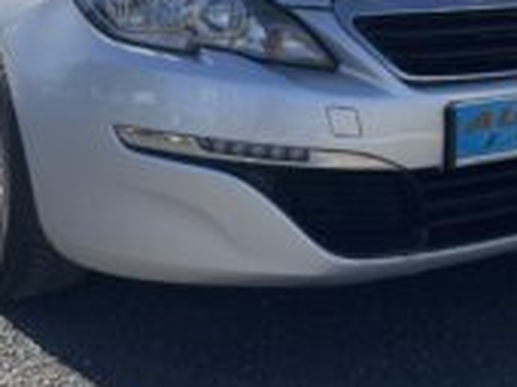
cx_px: 272
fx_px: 955
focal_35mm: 64
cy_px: 17
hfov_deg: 30.3
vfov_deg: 22.2
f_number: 1.8
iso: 16
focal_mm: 3
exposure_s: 1/1912
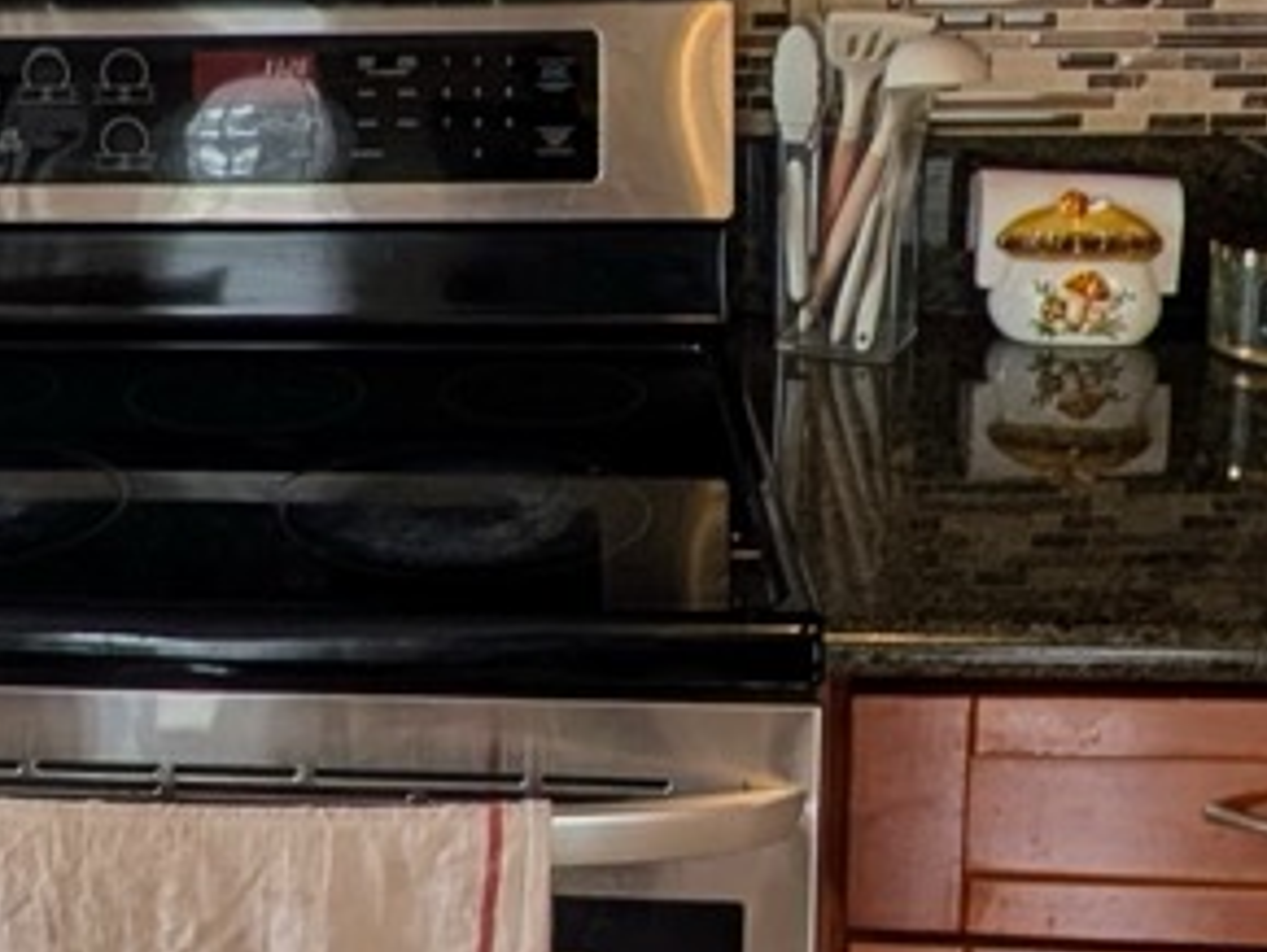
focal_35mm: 53
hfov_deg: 35.1
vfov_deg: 26.8
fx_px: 1941
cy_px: 131
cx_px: 262
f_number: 1.7
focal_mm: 2.02
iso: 41
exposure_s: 1/96.3
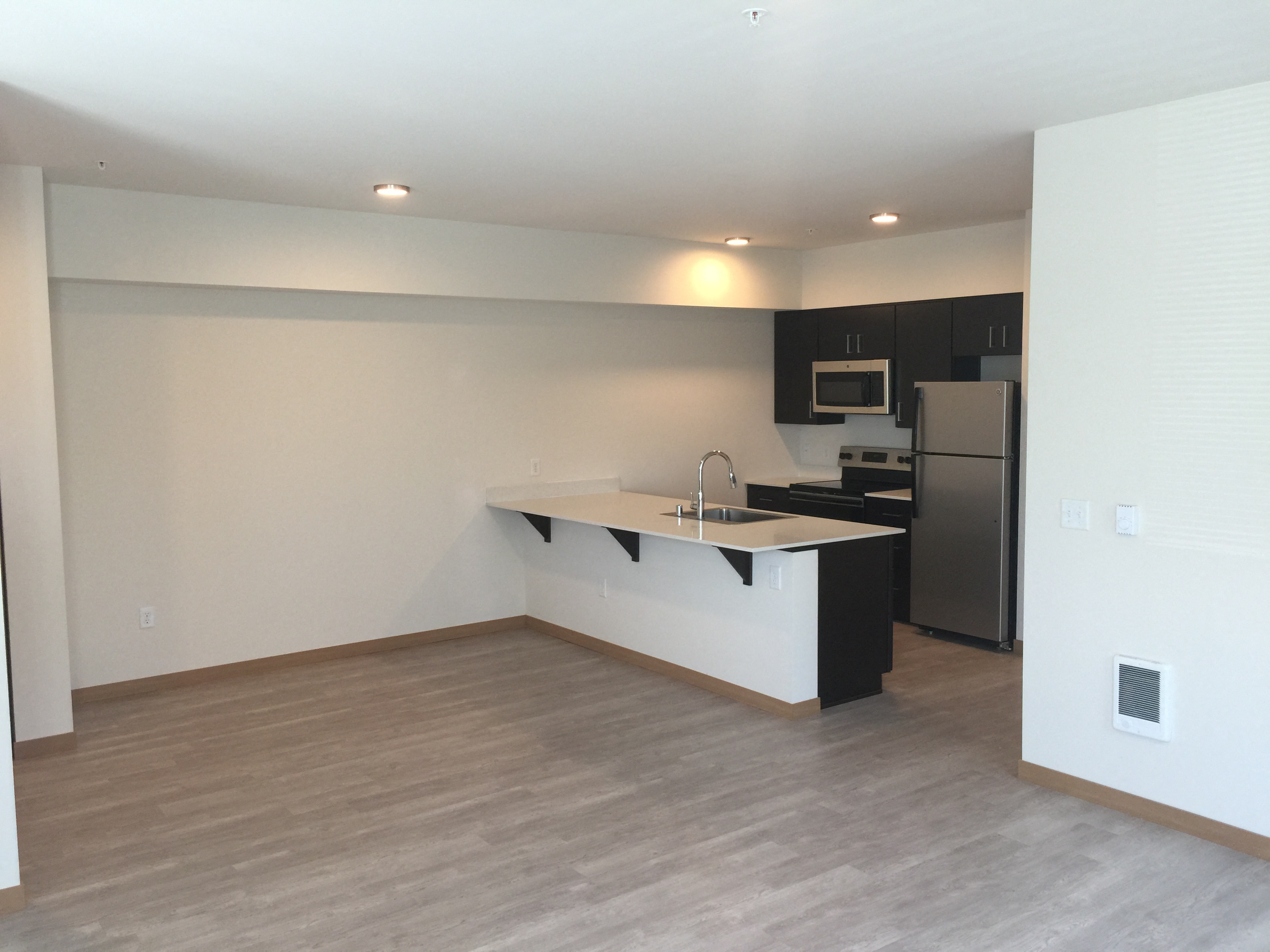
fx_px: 1064
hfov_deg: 61.7
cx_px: 635
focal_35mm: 29
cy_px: 476
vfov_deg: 48.2
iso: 40
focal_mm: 4.15
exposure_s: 1/30
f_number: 2.2
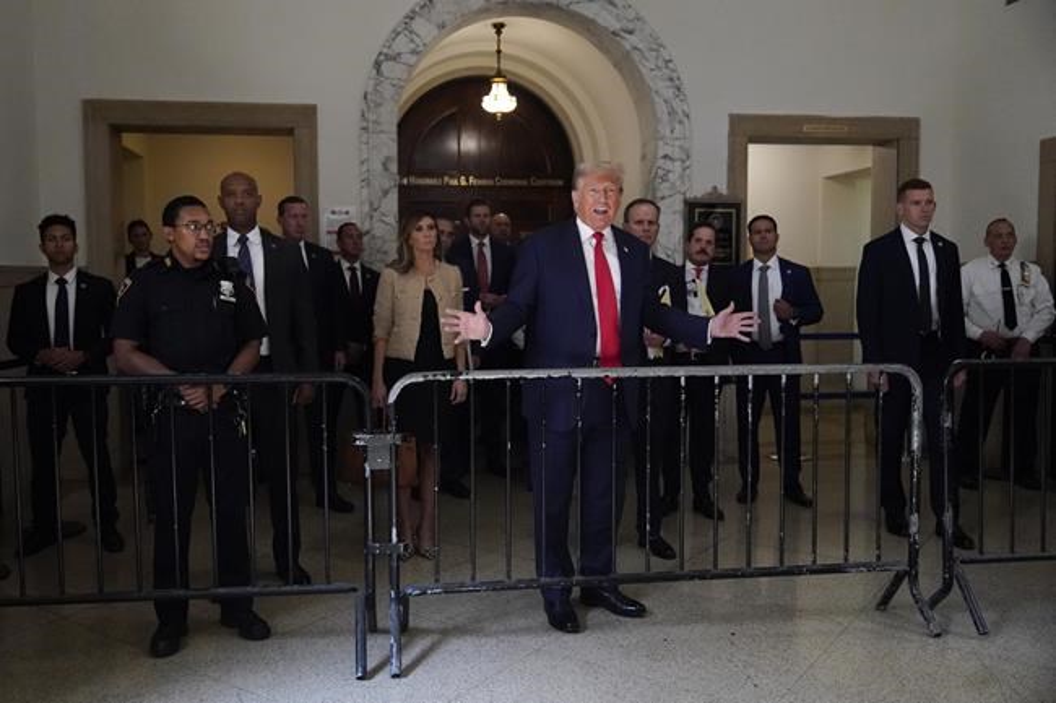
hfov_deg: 61.9
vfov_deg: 43.6
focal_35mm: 30
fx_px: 880
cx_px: 528
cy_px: 352
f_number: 2.8
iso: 10000
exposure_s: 1/2000
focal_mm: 30
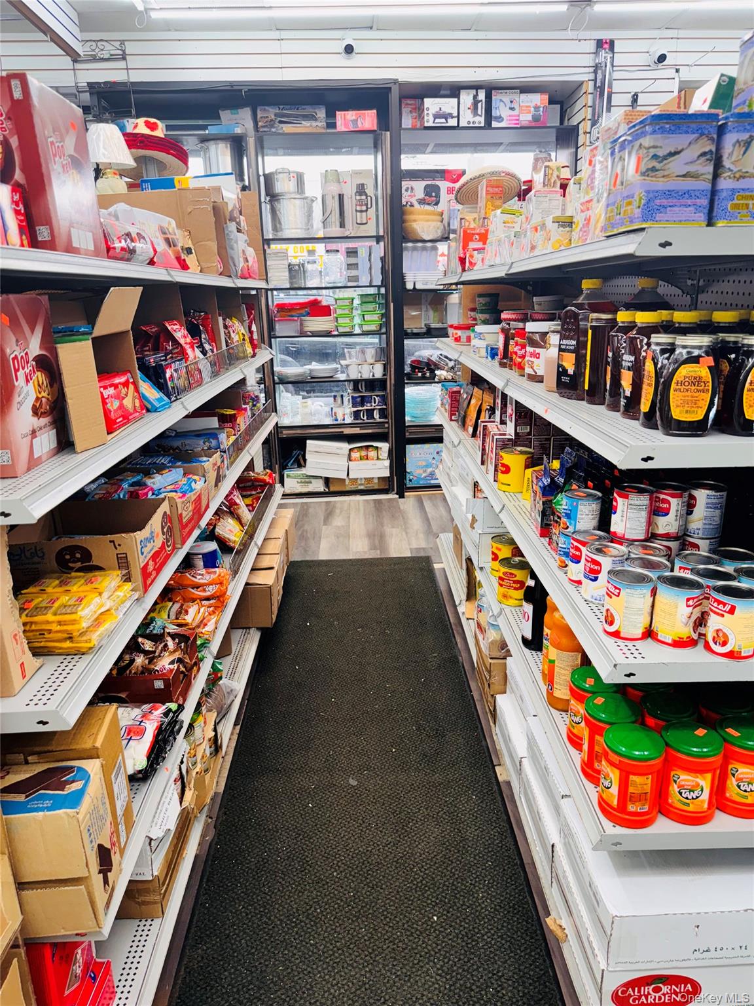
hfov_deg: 56.8
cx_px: 377
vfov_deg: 71.6
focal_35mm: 24
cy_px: 503
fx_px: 697
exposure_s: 1/120
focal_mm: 6.76
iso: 100
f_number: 1.78
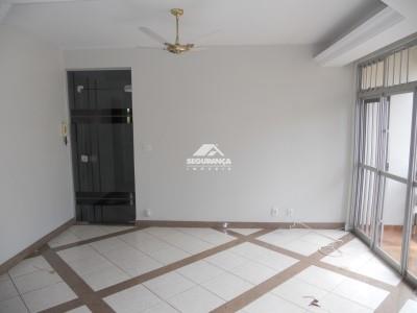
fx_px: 325
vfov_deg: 51.4
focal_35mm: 27
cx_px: 208
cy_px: 156
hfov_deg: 65.3
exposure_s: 1/50
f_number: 3.2
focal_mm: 4.9
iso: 80
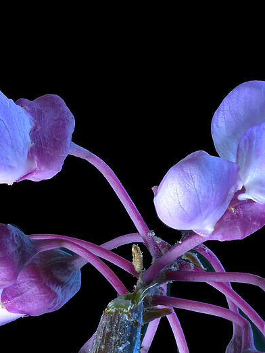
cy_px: 655
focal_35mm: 463
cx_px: 27
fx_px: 4728
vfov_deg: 4.2
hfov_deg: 3.2
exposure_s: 1/5
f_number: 10
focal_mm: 105
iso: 160
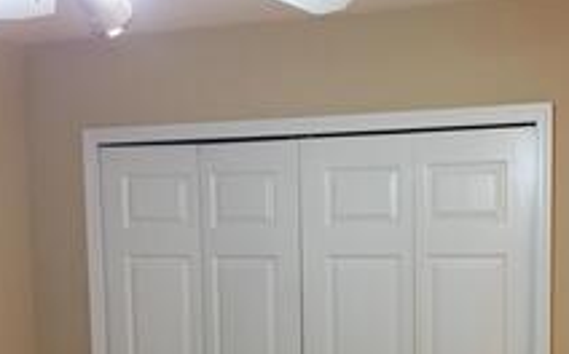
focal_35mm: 58
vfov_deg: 21.5
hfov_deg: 33.8
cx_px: 475
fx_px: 898
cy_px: 351
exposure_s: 1/30
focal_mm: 4.15
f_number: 2.2
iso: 100
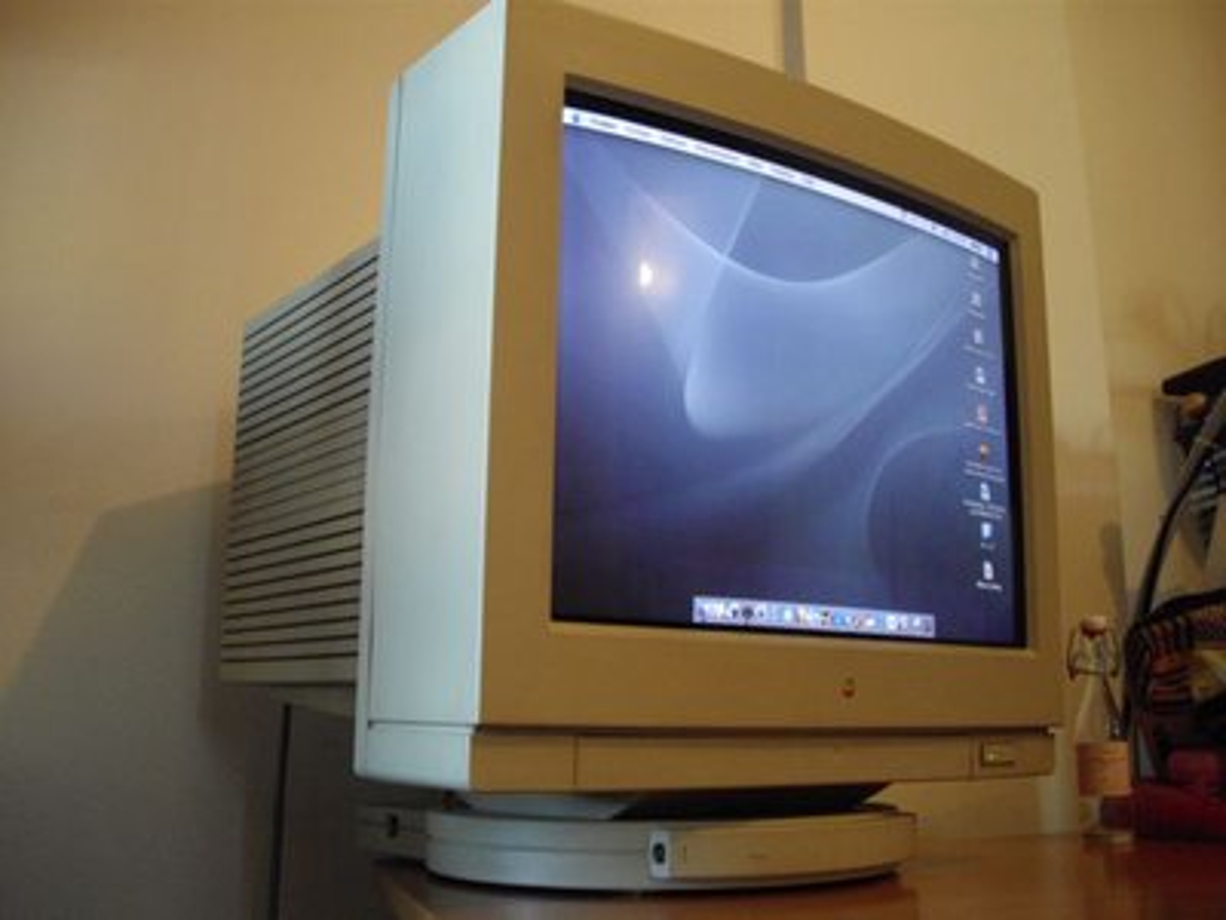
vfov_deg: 37.7
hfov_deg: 49.0
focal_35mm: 38
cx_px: 613
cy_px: 460
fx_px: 1346
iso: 400
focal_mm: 7.9
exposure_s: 1/30
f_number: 2.8
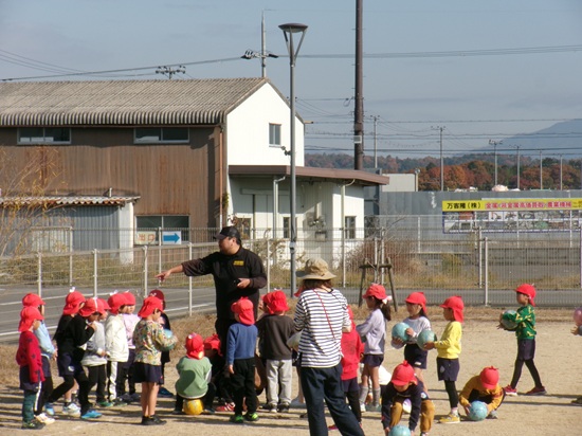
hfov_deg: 13.9
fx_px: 2386
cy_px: 218
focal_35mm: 142
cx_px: 291
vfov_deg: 10.4
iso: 100
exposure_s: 1/80
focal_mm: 25.5
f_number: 17.1
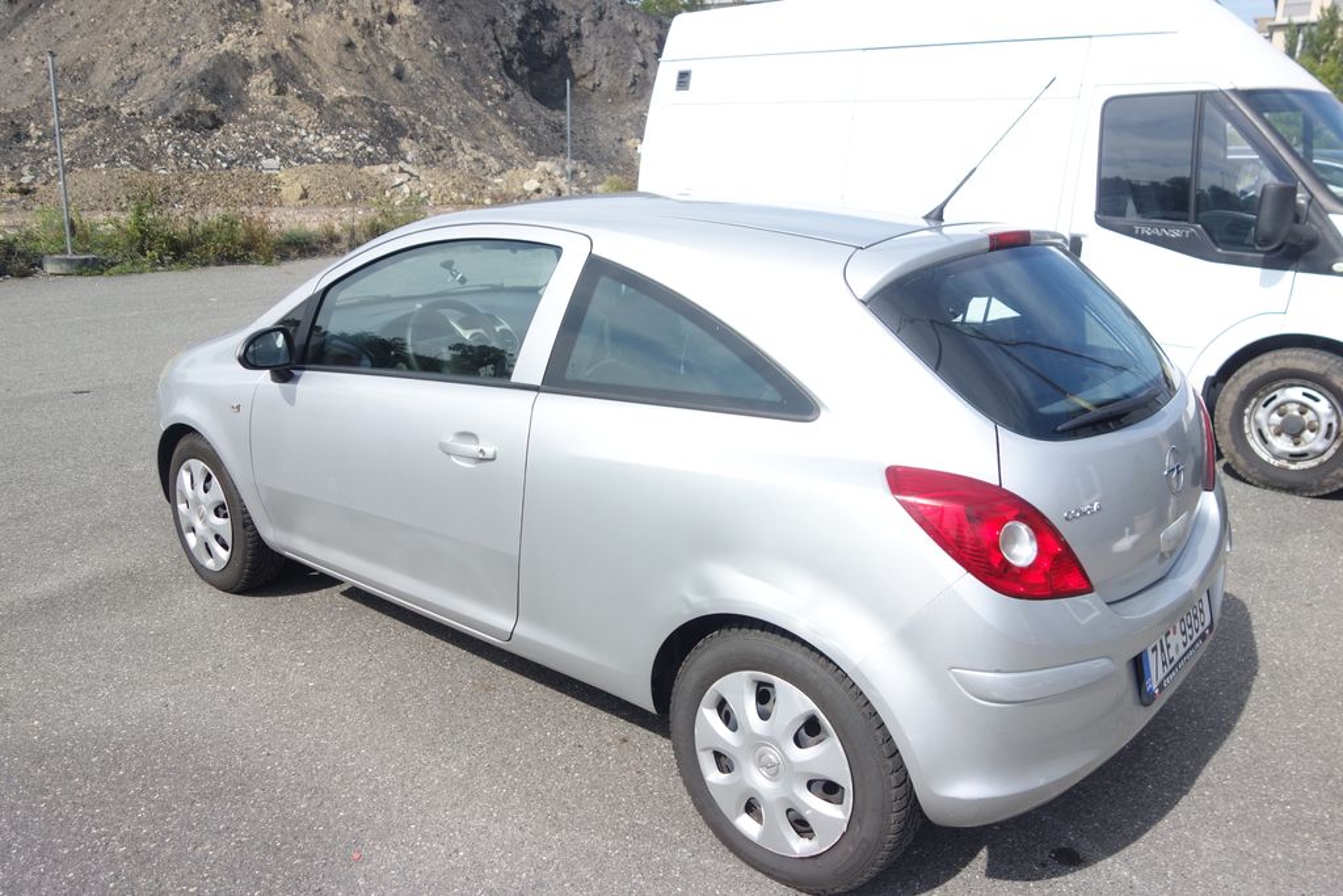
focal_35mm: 28
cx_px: 672
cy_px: 448
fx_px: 1045
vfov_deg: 46.4
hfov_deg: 65.5
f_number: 2.2
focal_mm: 10.4
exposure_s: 1/2000
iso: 125
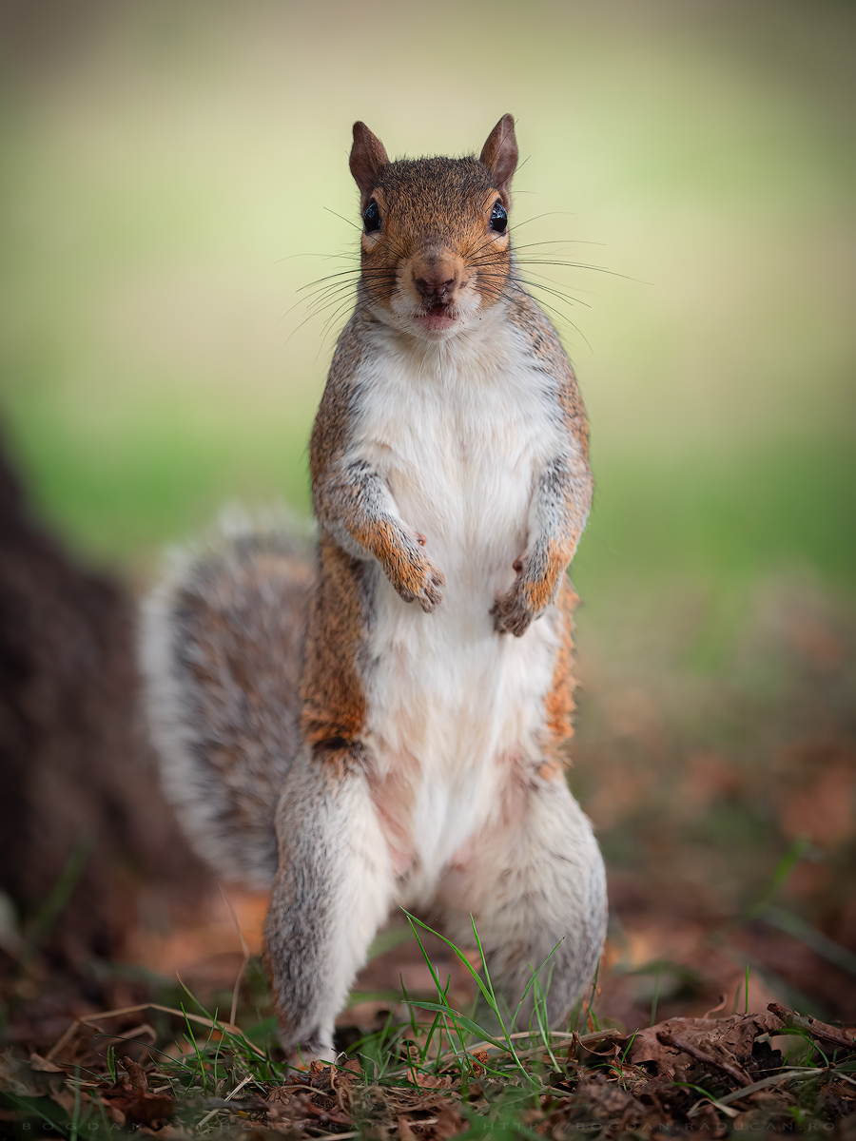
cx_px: 428
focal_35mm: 300
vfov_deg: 6.6
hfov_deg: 5.0
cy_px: 570
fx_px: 9891
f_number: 2.8
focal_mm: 150
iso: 200
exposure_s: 1/640
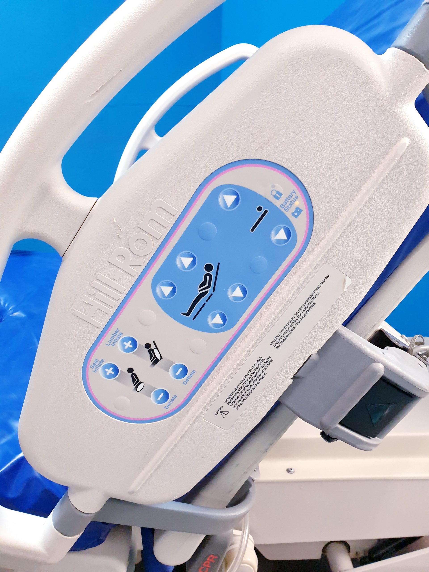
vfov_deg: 67.3
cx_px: 214
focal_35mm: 26
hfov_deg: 53.1
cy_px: 286
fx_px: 430
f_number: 2.4
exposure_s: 1/33
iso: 320
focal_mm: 4.3
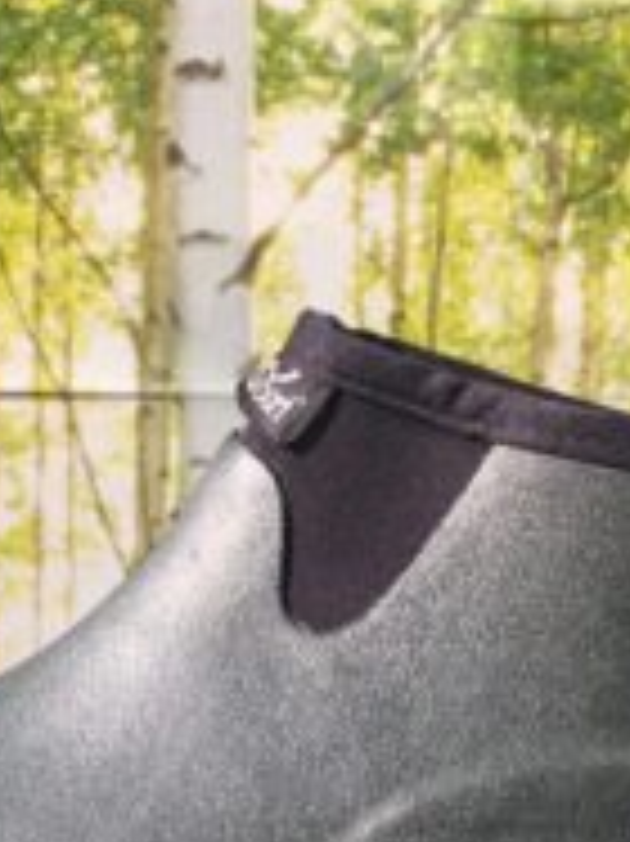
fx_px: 1506
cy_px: 693
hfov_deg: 23.6
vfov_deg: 30.3
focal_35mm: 62
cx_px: 248
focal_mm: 4.15
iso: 200
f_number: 2.2
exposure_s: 1/33
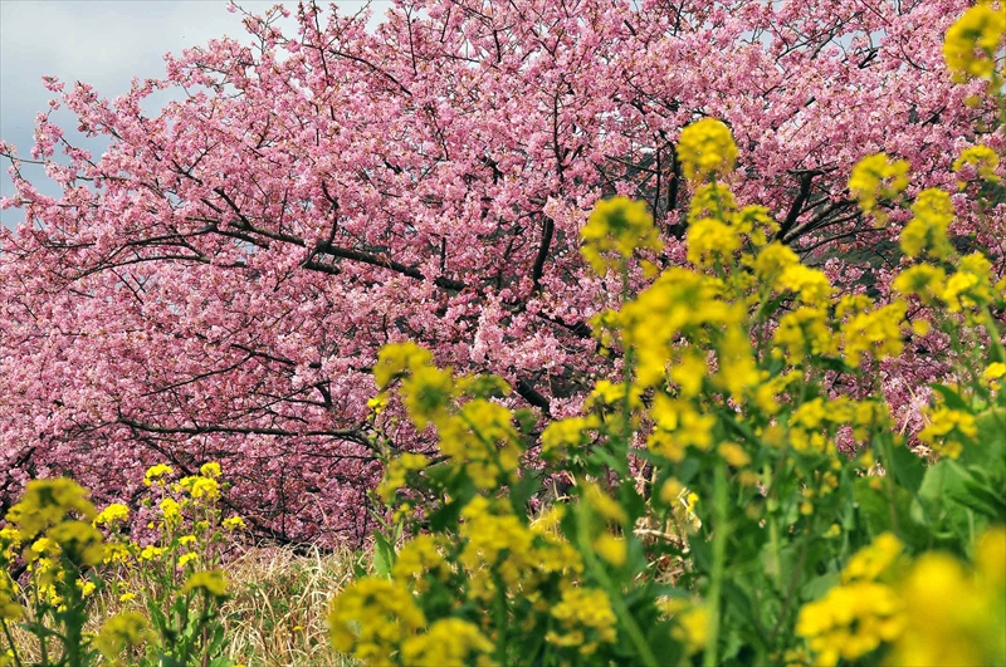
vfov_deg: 13.0
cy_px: 334
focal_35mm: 105
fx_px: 2930
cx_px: 503
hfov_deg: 19.5
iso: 200
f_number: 10
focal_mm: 70
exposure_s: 1/400
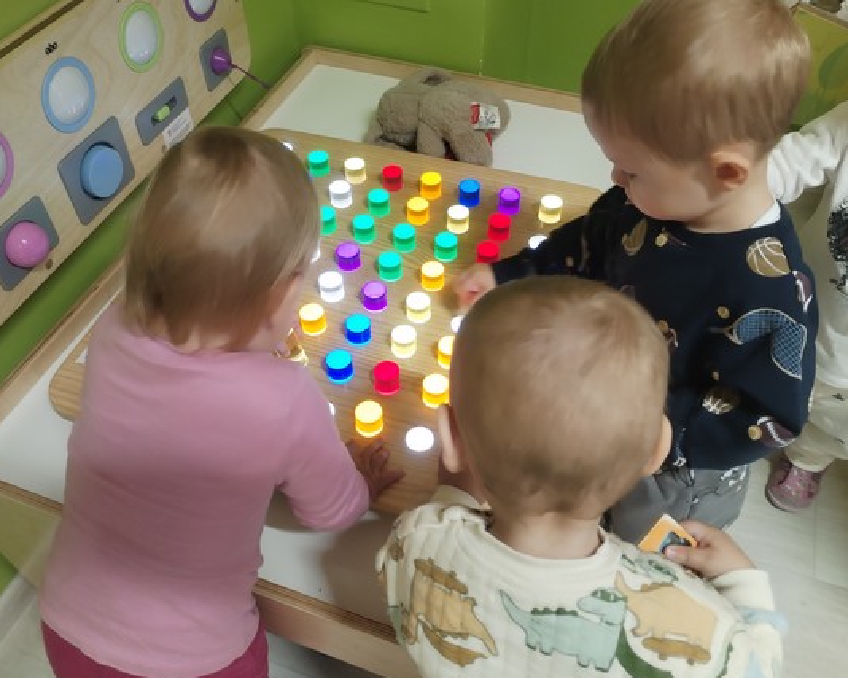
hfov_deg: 52.9
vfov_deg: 43.3
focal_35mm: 34
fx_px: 853
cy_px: 329
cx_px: 418
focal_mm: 4.75
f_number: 1.8
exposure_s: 1/50
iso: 279
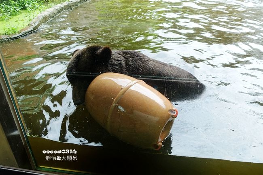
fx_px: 234
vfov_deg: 41.1
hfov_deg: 58.7
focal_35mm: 32
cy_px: 88
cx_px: 132
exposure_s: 1/60
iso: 125
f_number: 2.8
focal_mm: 11.81
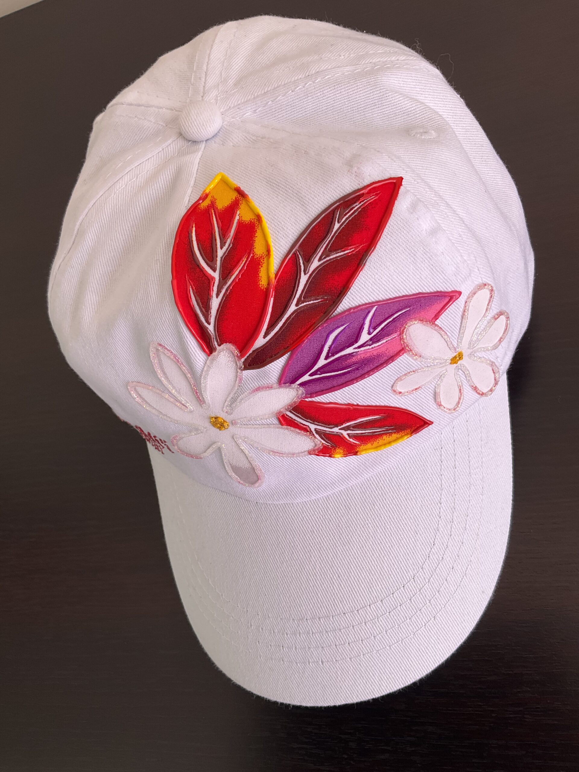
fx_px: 647
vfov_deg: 61.7
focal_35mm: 29
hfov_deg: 48.2
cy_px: 386
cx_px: 290
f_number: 1.8
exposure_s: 1/122
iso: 20
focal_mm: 3
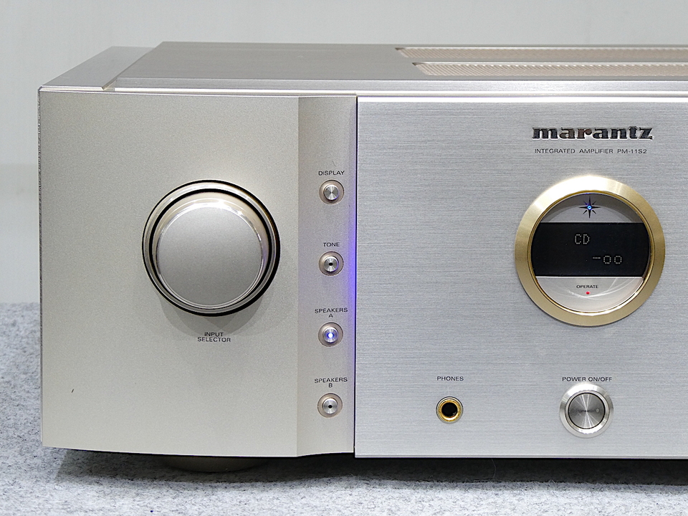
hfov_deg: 18.5
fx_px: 2107
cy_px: 258
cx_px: 344
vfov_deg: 14.0
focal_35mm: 106
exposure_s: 1/10
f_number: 5.1
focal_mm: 19
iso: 200
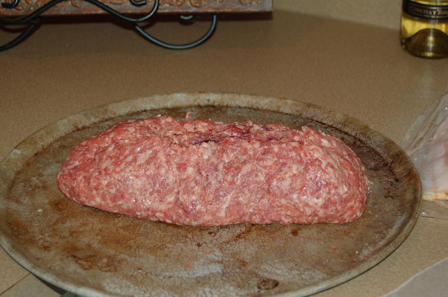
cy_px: 148
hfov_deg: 28.1
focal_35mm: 72
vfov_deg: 18.9
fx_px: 895
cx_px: 224
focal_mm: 48
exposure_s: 1/60
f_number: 5.6
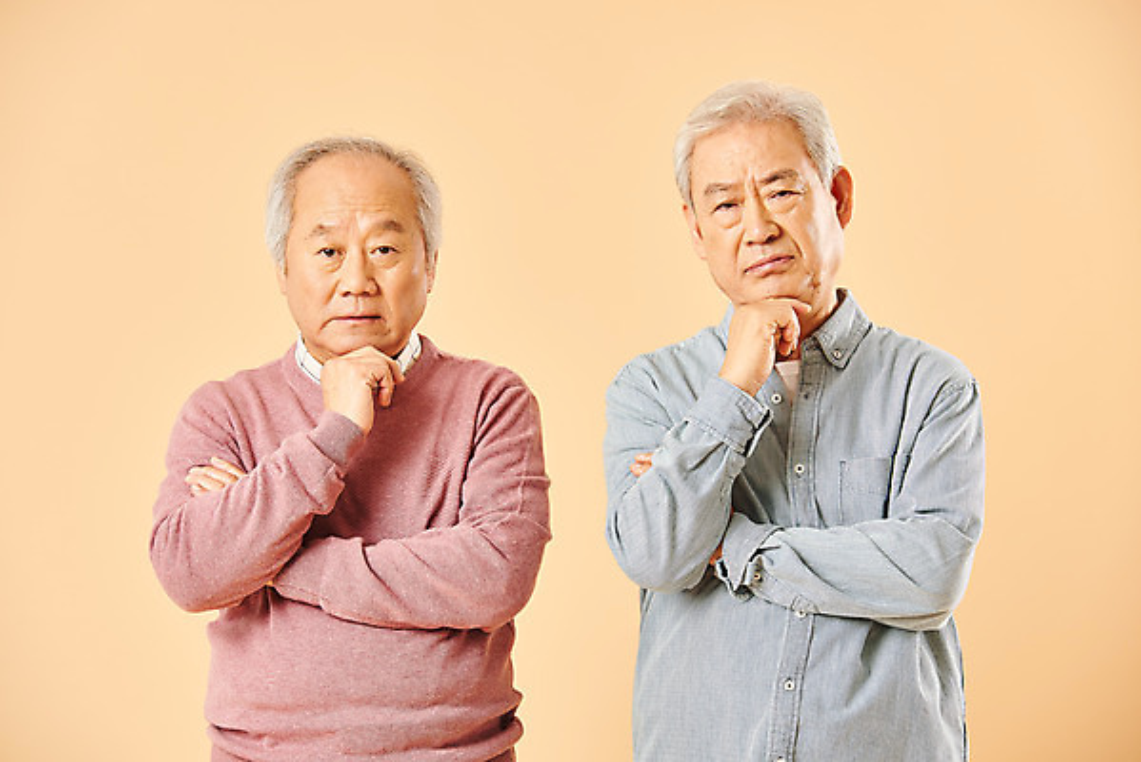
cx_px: 570
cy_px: 381
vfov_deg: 8.3
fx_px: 5232
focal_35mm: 165
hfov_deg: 12.4
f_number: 7.1
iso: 100
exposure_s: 1/125
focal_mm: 165
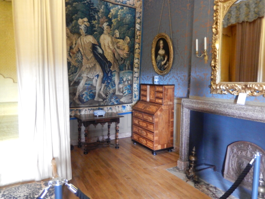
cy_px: 100
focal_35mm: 25
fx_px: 191
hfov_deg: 69.4
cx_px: 132
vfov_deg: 54.9
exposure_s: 1/5
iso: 800
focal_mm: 4.5
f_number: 3.4
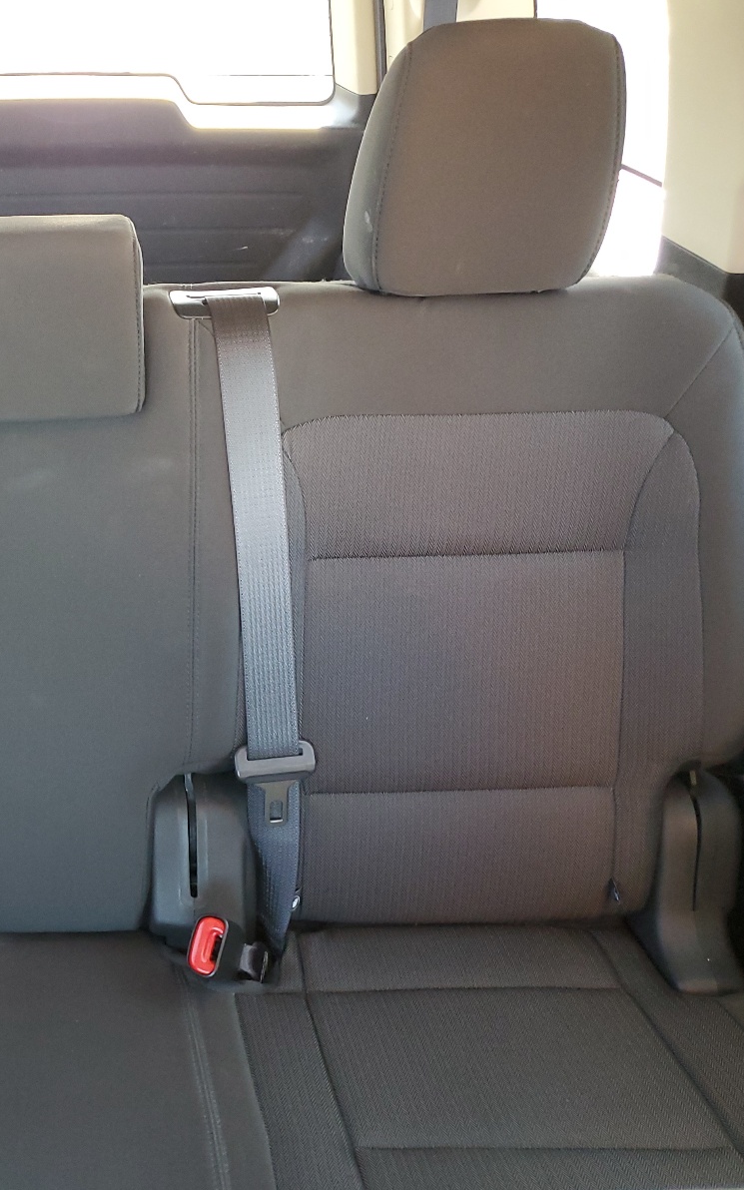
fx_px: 1200
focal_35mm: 37
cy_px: 593
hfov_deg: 32.1
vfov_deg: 52.7
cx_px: 24
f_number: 1.5
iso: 199
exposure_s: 1/60.2
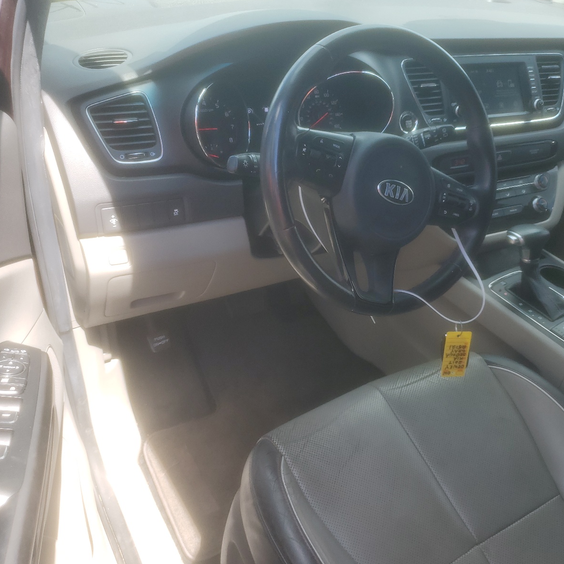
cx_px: 339
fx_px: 571
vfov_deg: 52.5
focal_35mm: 31
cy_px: 282
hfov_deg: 52.2
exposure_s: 1/417
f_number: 1.5
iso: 50
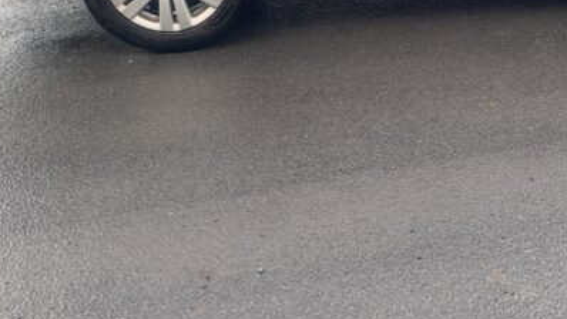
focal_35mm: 57
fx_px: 857
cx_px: 433
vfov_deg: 20.2
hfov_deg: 35.7
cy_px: -21
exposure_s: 1/156
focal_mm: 4.25
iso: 25
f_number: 1.8
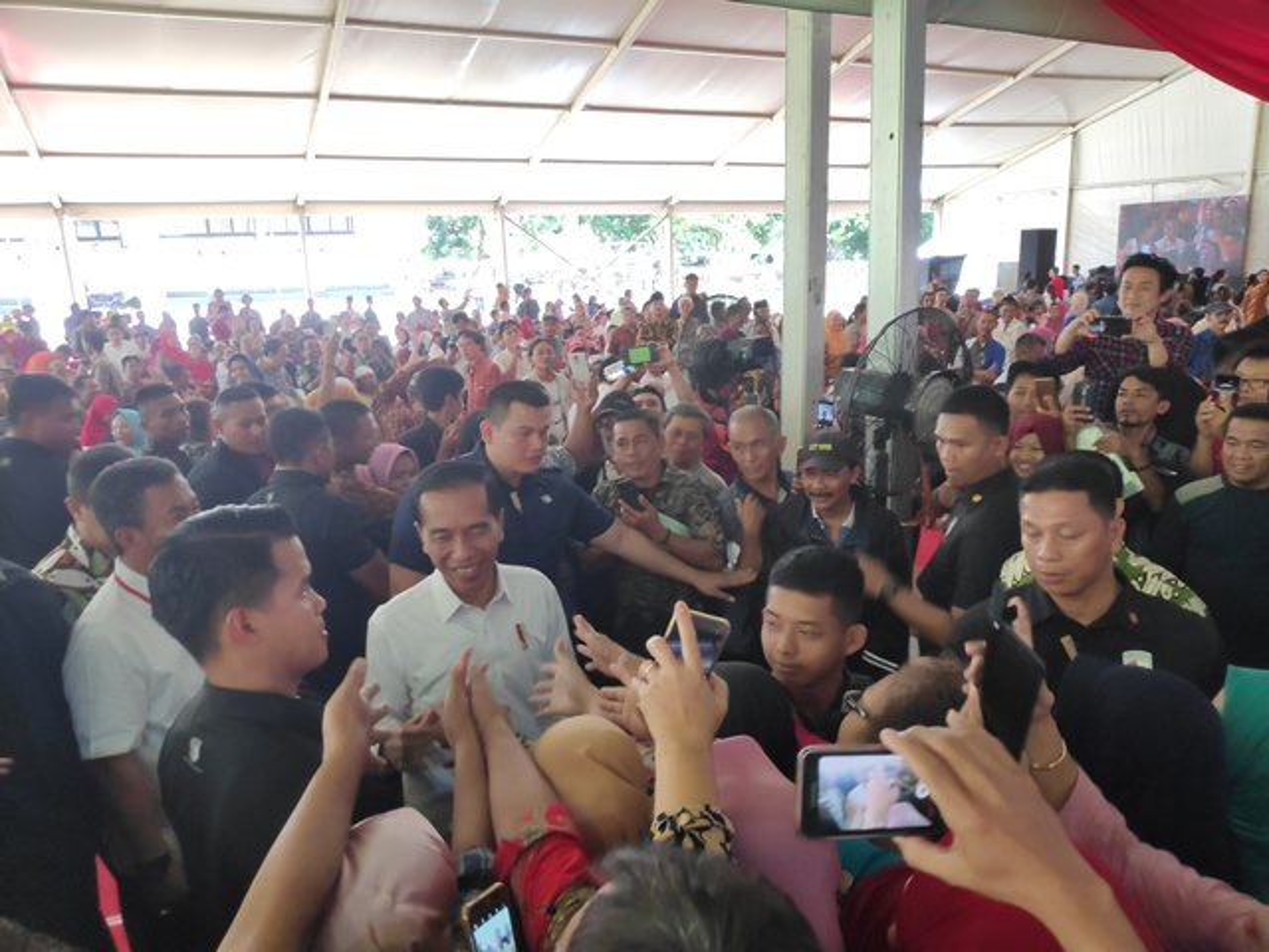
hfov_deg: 81.7
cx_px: 634
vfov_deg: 66.0
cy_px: 476
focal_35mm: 20
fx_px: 733
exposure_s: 1/50
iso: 217
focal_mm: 3.94
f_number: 1.9
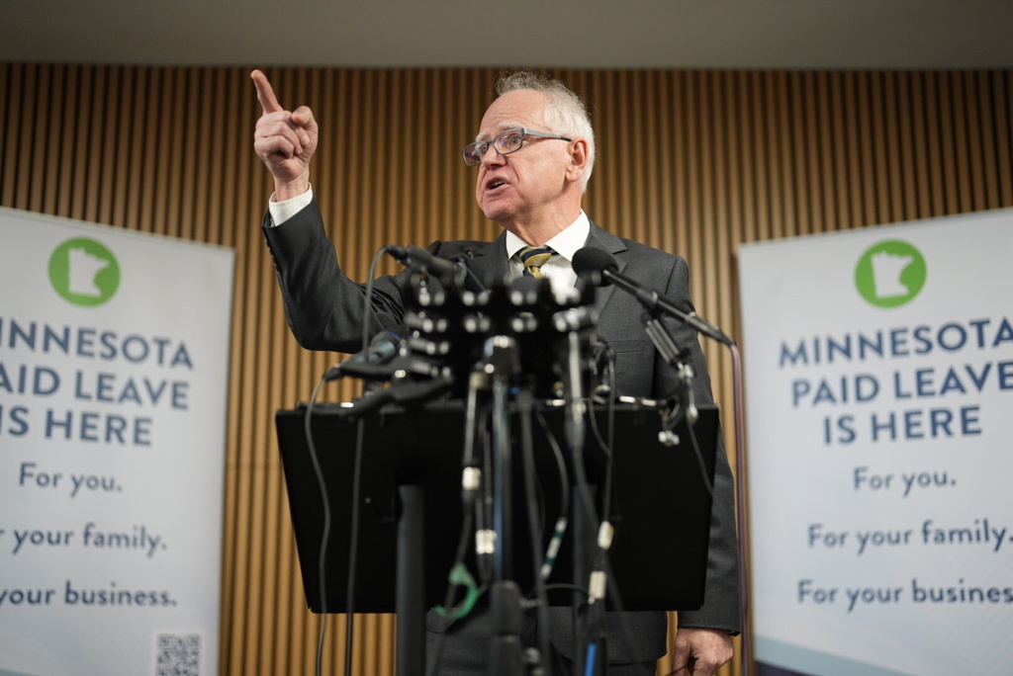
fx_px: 1408
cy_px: 338
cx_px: 506
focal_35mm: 50
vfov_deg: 27.0
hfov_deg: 39.6
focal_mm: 50
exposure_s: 1/400
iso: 800
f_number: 1.2
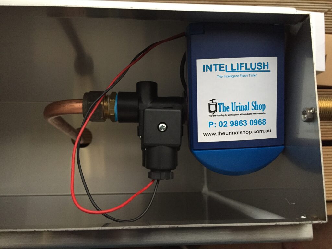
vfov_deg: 48.2
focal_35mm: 29
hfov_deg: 61.7
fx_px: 278
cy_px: 124
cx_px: 166
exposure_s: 1/25
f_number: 2.2
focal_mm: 4.15
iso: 250
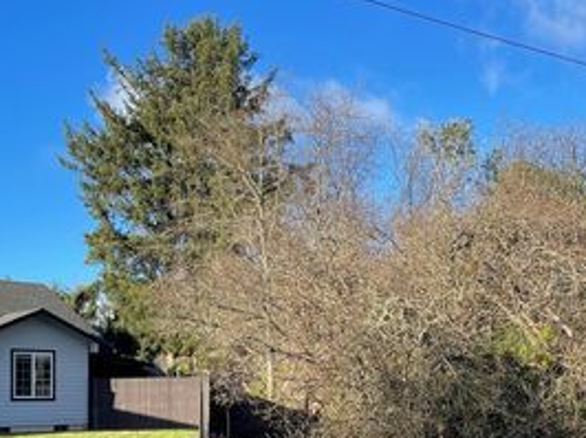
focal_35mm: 47
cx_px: 493
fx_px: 795
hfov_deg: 38.5
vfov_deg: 29.9
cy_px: 371
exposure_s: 1/1252
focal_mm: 5.1
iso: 32
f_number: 1.6
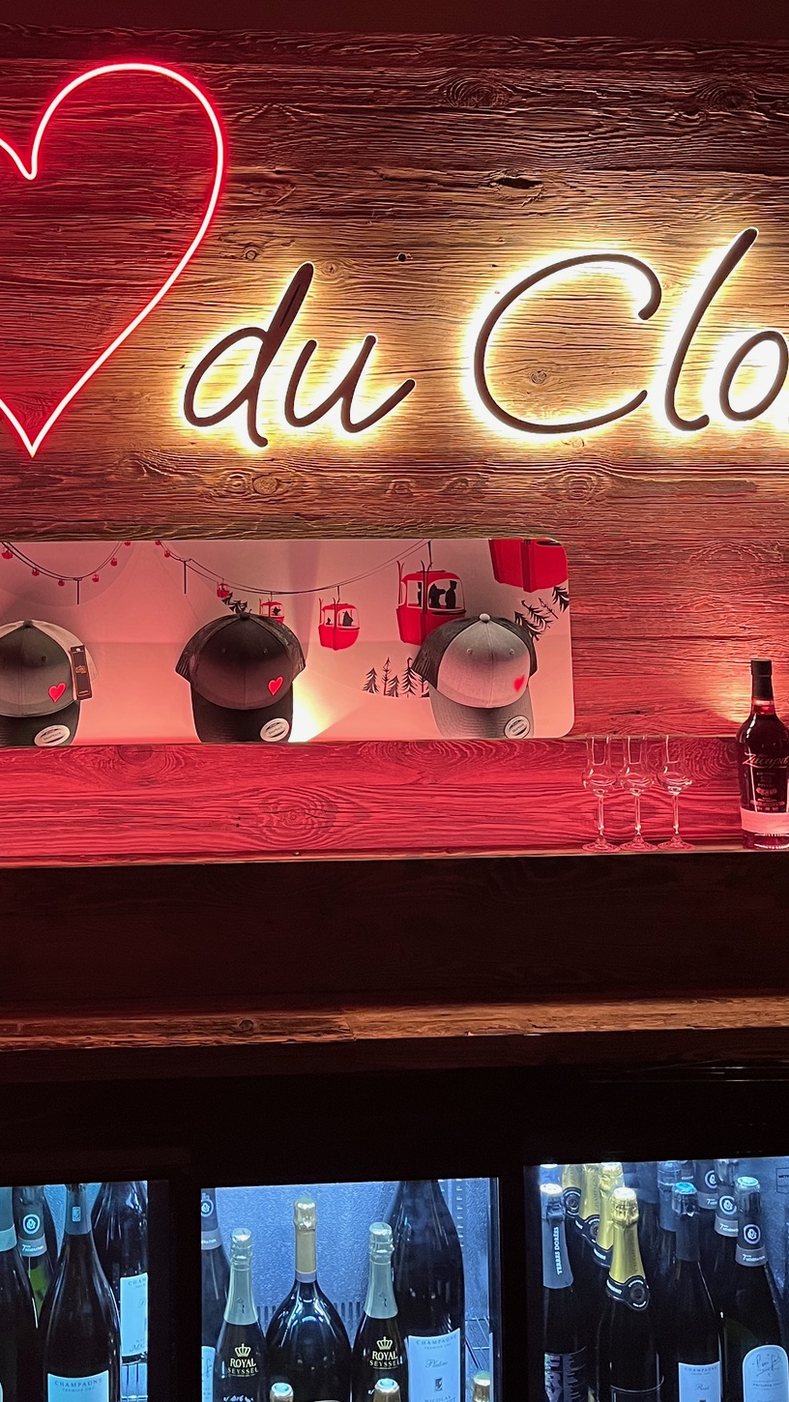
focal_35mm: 40
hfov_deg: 29.4
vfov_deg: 49.3
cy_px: 429
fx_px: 1487
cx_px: 227
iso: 320
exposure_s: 1/58
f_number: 1.6
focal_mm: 5.1
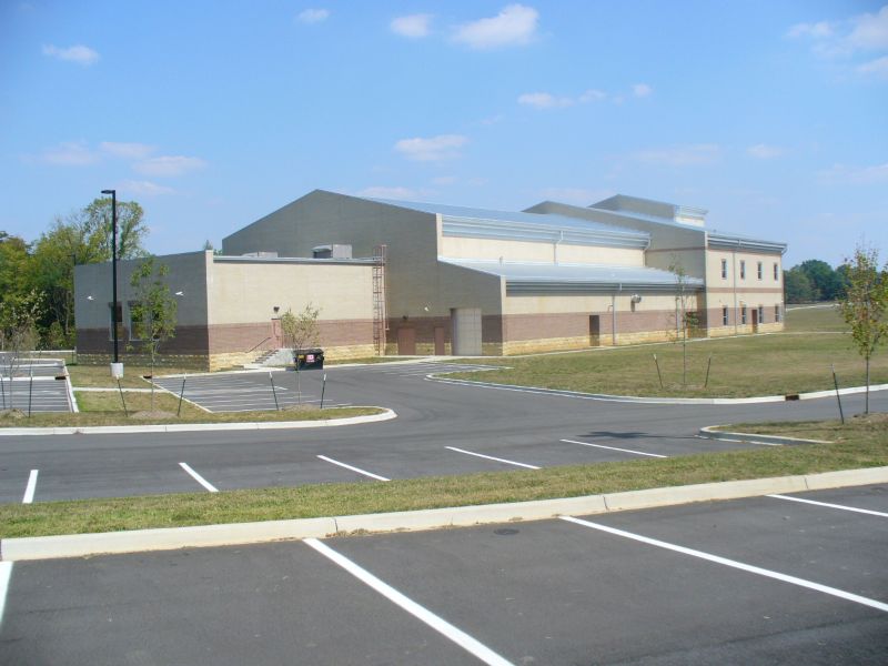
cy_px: 333
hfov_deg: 50.1
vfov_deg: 38.7
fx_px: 949
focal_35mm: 37
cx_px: 444
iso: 80
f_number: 5.6
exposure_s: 1/400
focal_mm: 6.1
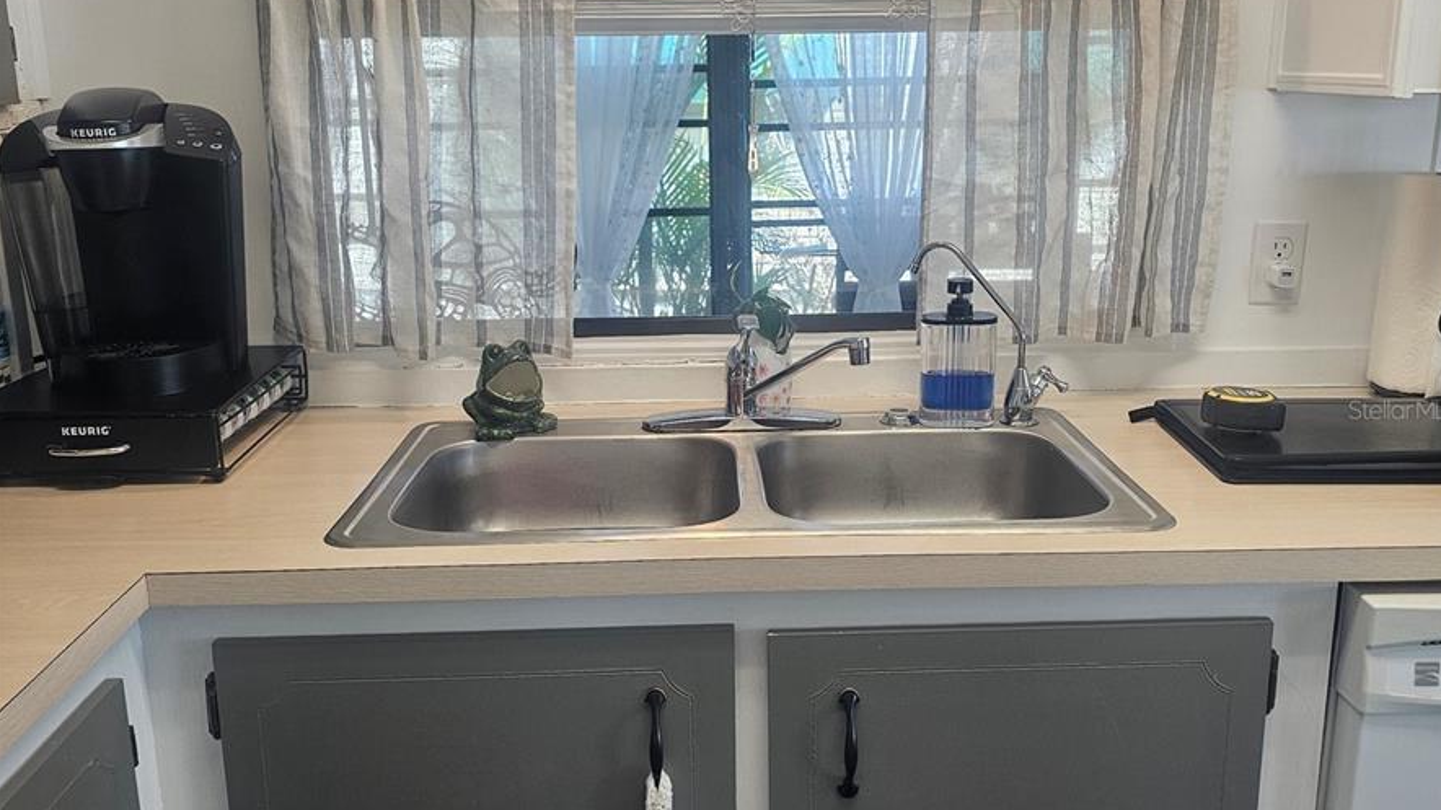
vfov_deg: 34.6
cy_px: 409
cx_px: 730
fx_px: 1299
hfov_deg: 58.0
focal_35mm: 34
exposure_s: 1/120
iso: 125
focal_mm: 6.3
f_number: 1.7
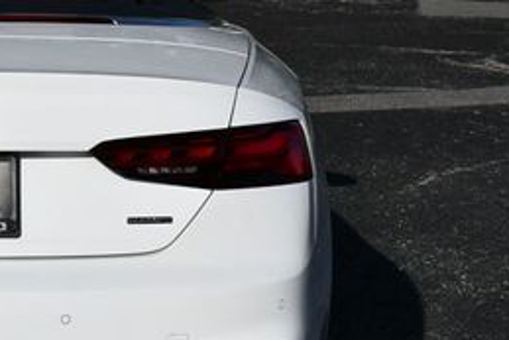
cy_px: 138
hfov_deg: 11.6
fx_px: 2447
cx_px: -112
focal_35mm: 173
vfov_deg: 7.9
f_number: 10
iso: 100
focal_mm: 35
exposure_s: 1/400
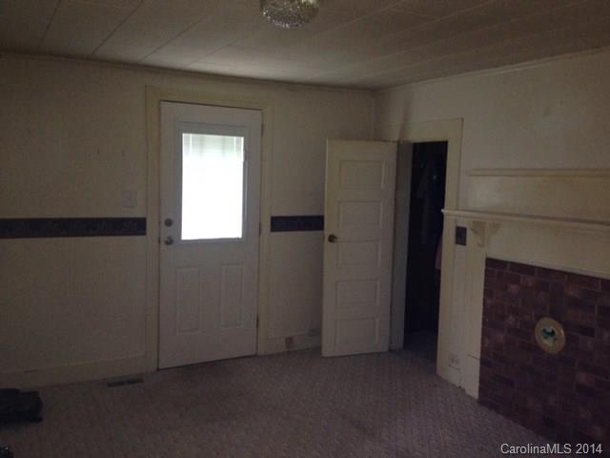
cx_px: 305
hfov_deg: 52.6
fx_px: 617
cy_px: 229
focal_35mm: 35
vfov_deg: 40.7
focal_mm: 4.28
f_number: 2.4
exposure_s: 1/20
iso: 250
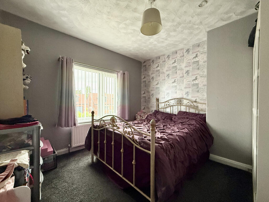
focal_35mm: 14
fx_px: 109
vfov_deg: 85.7
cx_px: 134
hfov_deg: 102.1
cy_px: 101
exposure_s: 1/99
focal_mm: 2.22
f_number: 2.2
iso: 250
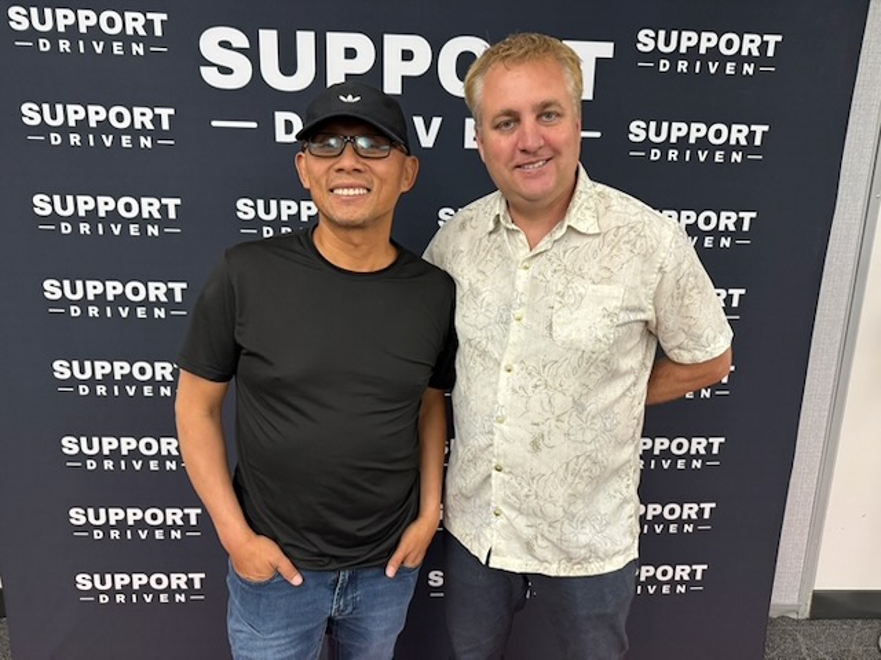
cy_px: 330
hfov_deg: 71.6
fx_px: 611
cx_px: 440
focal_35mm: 24
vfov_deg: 56.8
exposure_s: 1/68
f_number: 1.78
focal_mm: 6.76
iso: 200
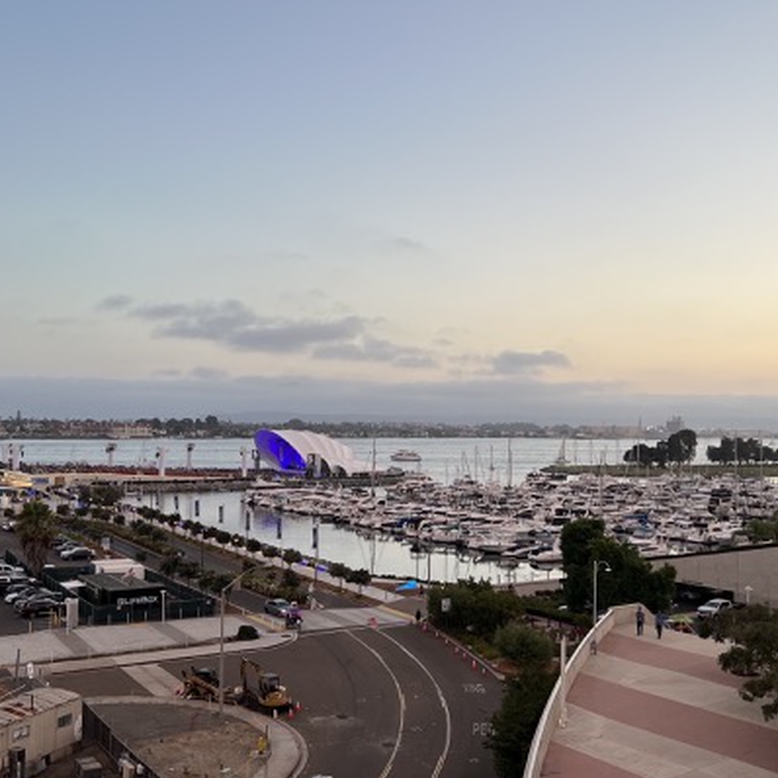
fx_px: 941
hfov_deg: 44.9
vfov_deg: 44.9
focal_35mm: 37
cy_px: 420
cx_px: 397
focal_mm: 5.7
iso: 40
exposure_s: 1/181
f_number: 1.5
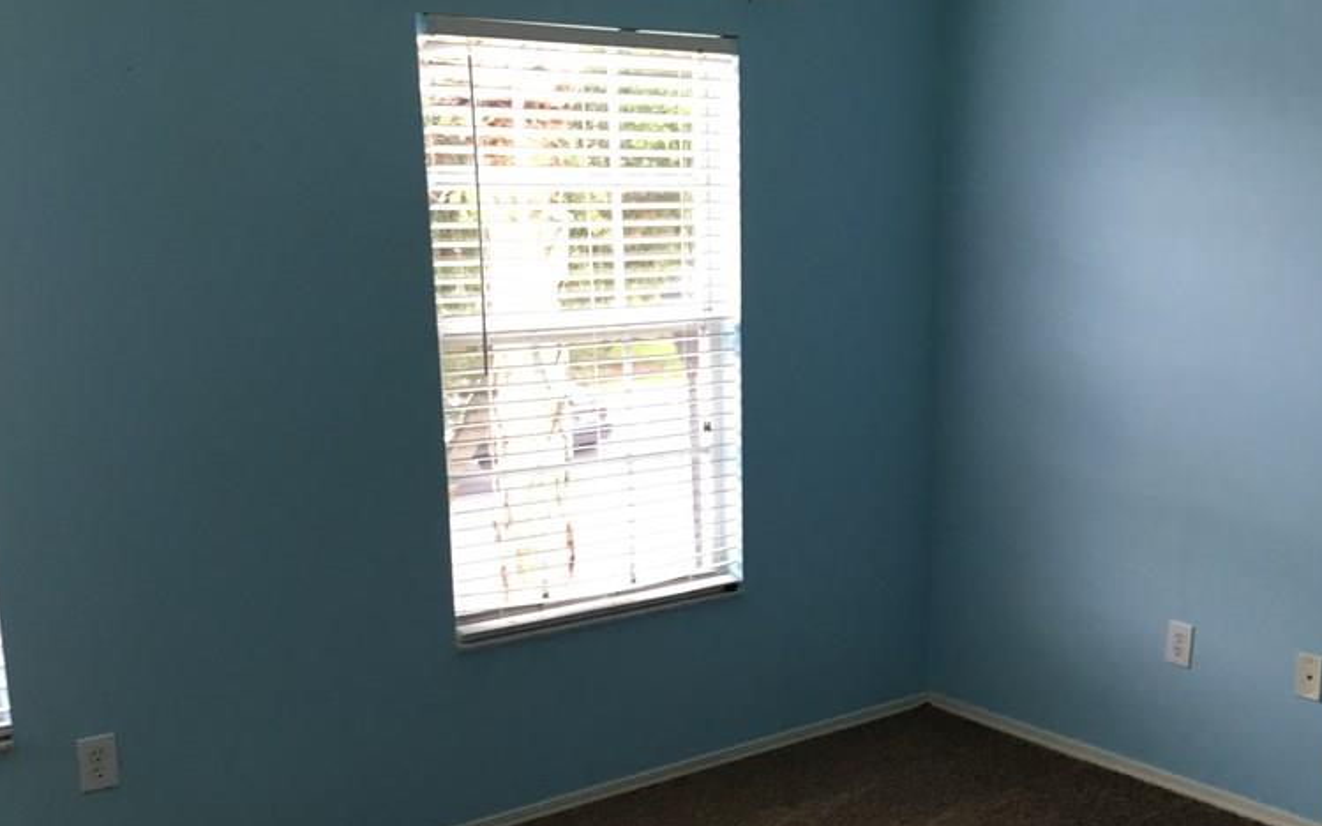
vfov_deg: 30.2
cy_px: 577
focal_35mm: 42
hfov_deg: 46.9
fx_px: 1513
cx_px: 805
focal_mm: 4.15
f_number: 2.2
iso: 32
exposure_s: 1/30
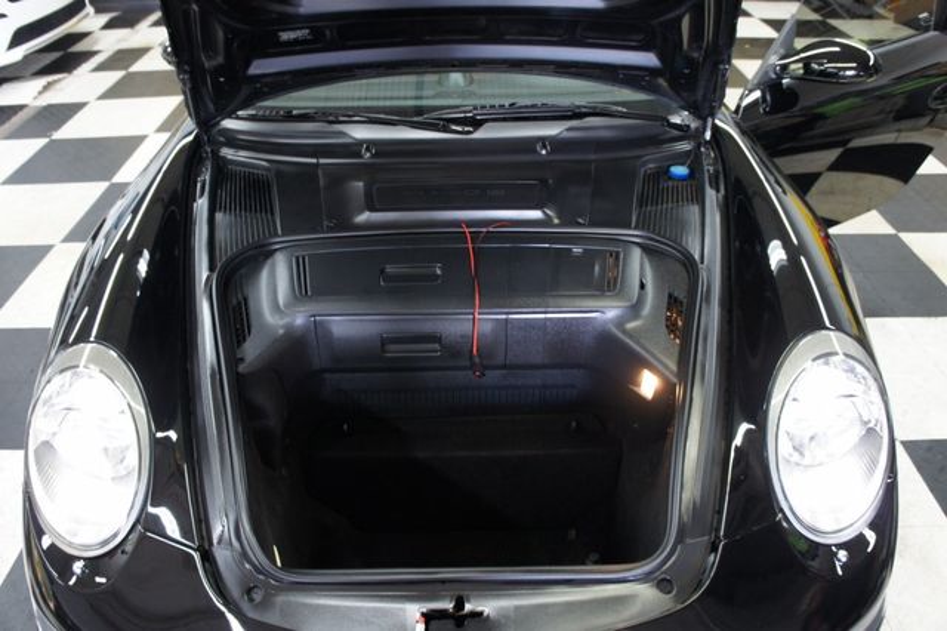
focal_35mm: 27
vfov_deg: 47.9
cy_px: 316
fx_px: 710
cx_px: 474
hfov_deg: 67.4
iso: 640
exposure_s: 1/30
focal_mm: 18
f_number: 3.5
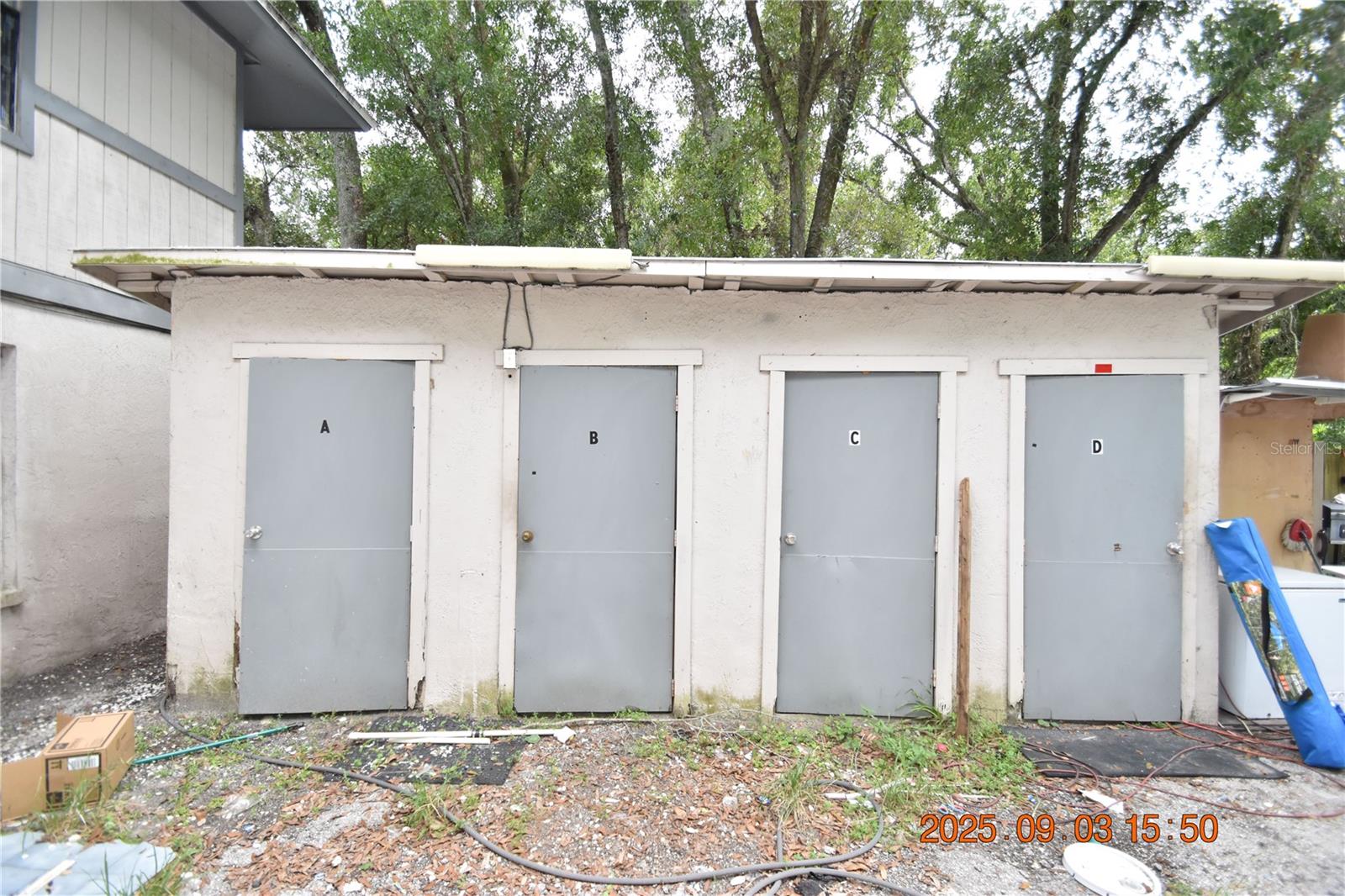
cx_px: 672
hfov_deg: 100.4
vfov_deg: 77.3
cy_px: 448
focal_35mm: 15
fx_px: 560
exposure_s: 1/1000
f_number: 3.5
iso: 800
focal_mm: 10
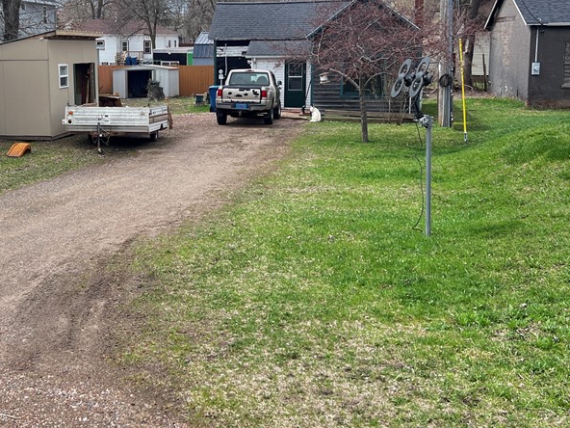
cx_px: 168
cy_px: 143
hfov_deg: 41.2
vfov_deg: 31.9
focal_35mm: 45
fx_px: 741
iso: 50
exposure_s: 1/1058
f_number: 1.5
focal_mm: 5.7
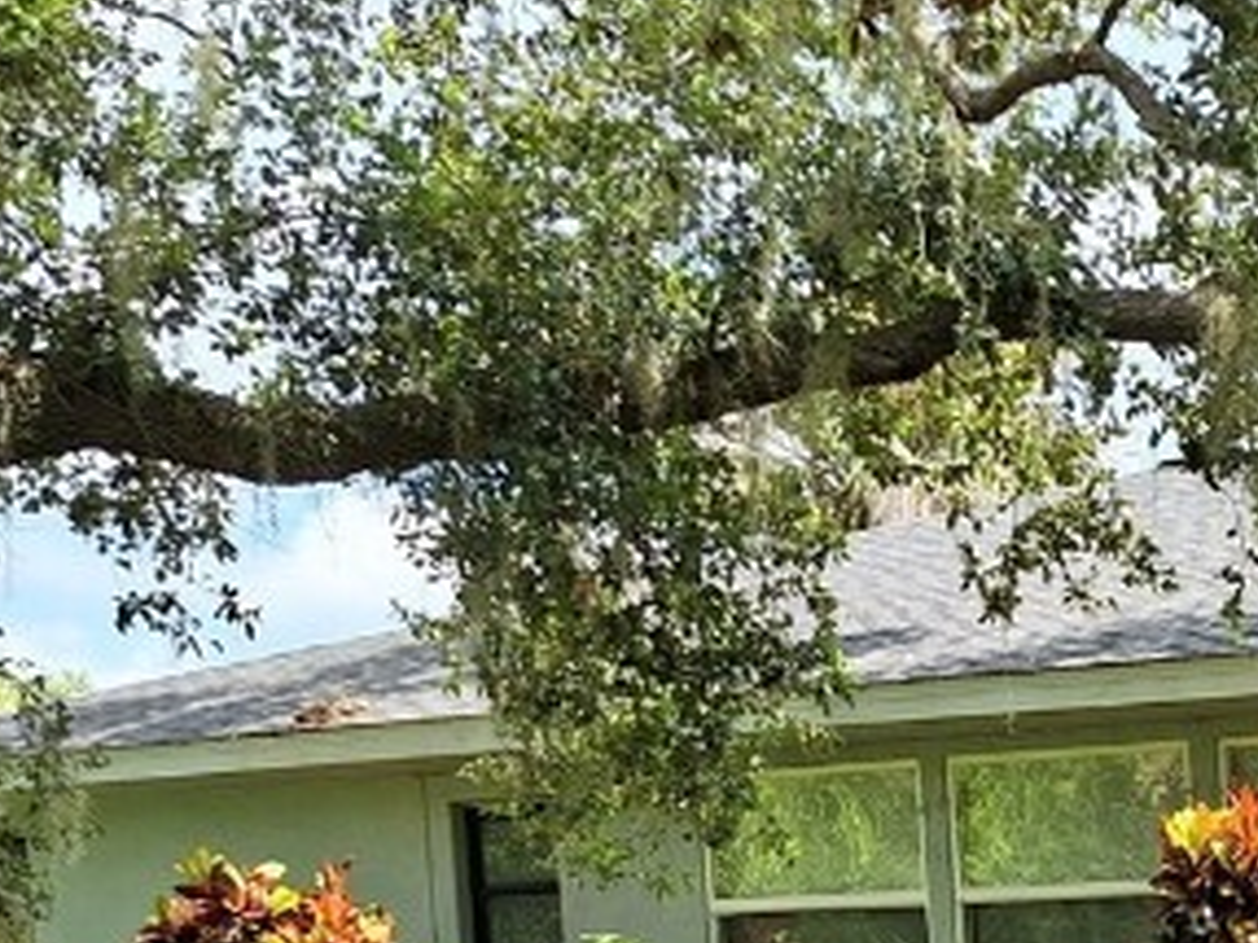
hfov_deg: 21.6
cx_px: 1613
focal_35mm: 82
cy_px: 1351
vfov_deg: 16.6
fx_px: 2979
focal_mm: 5.54
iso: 40
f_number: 1.8
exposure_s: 1/1289
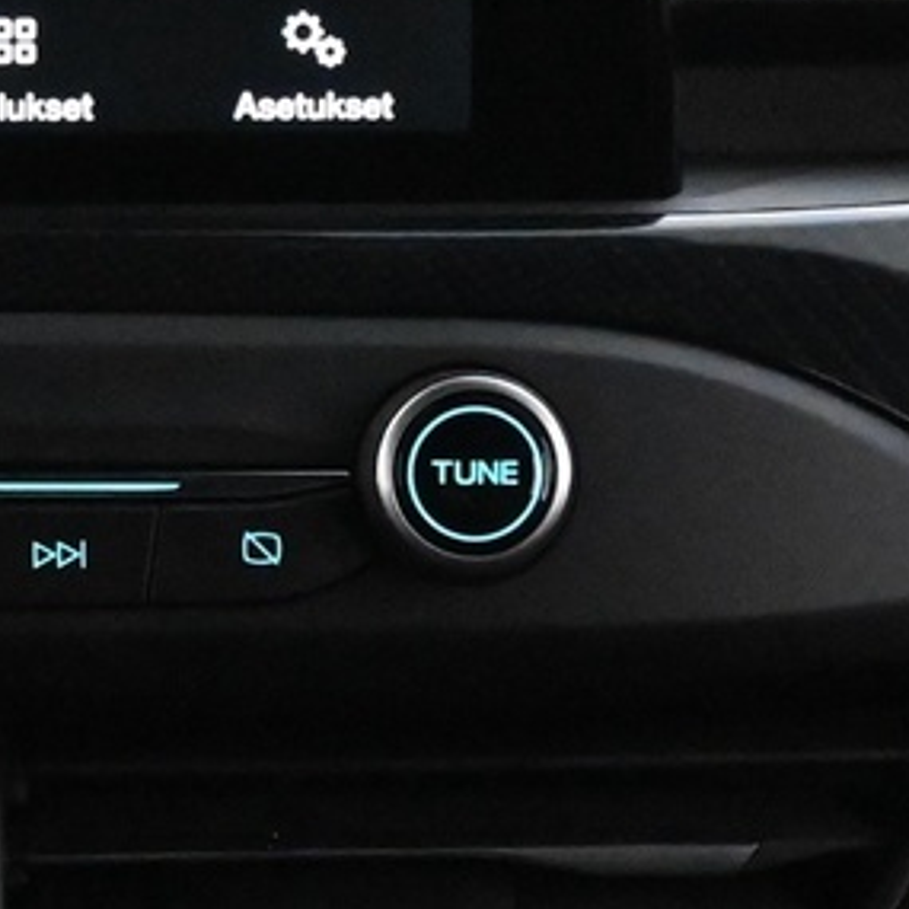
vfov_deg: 8.6
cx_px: -108
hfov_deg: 8.5
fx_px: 6031
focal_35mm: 203
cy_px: 756
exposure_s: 1/50
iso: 8000
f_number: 4.5
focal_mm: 28
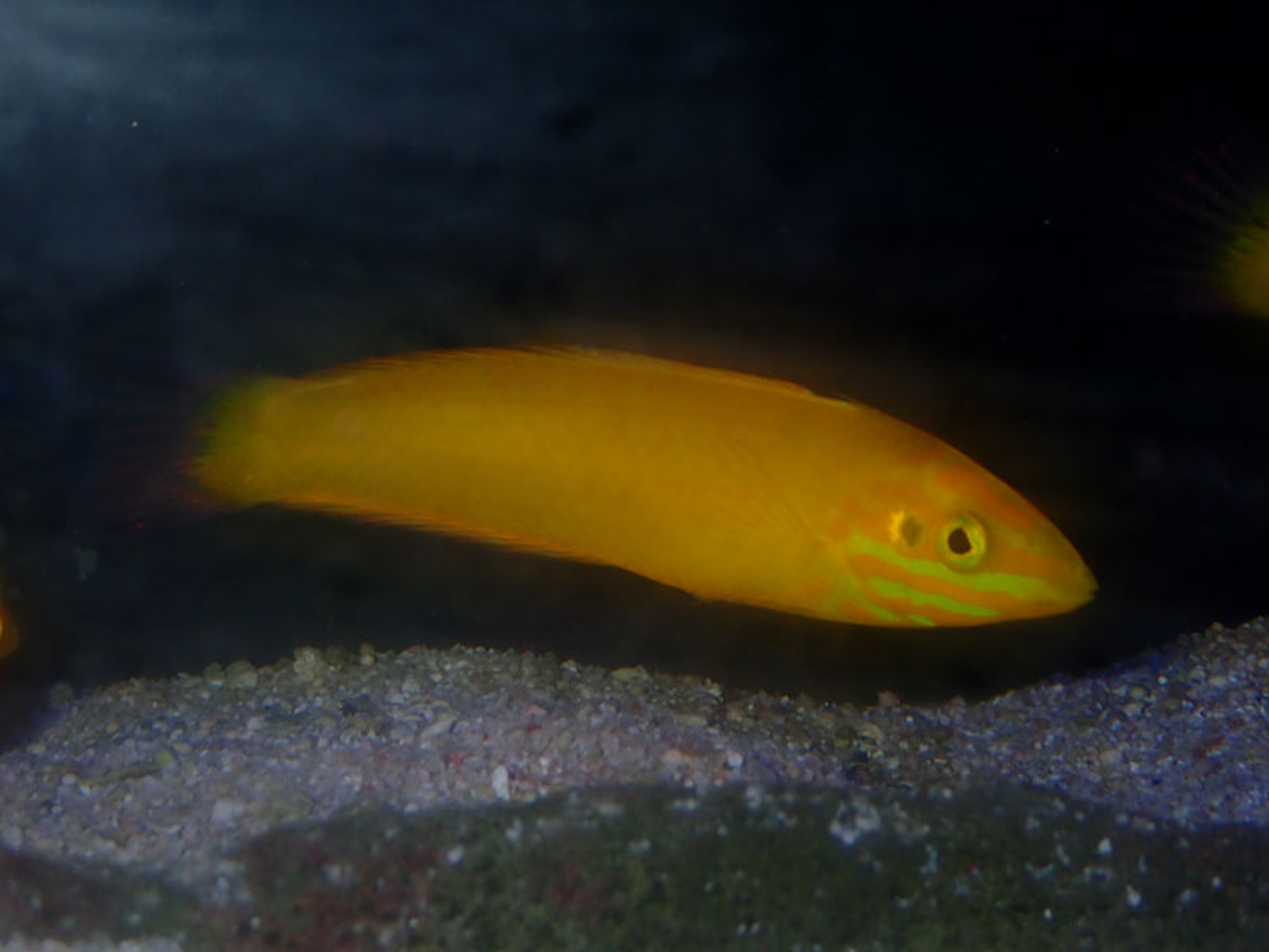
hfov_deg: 23.8
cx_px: 634
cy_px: 476
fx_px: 3006
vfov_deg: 18.0
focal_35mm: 82
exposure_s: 1/160
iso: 200
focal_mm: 14.62
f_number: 5.6
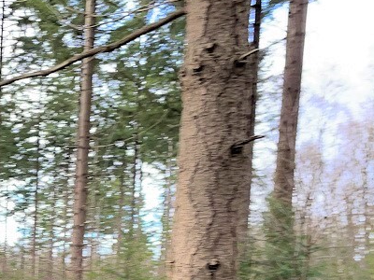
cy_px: 324
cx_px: -15
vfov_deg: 21.2
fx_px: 702
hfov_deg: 27.8
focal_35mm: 65
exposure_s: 1/121
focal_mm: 4.2
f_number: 1.6
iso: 64
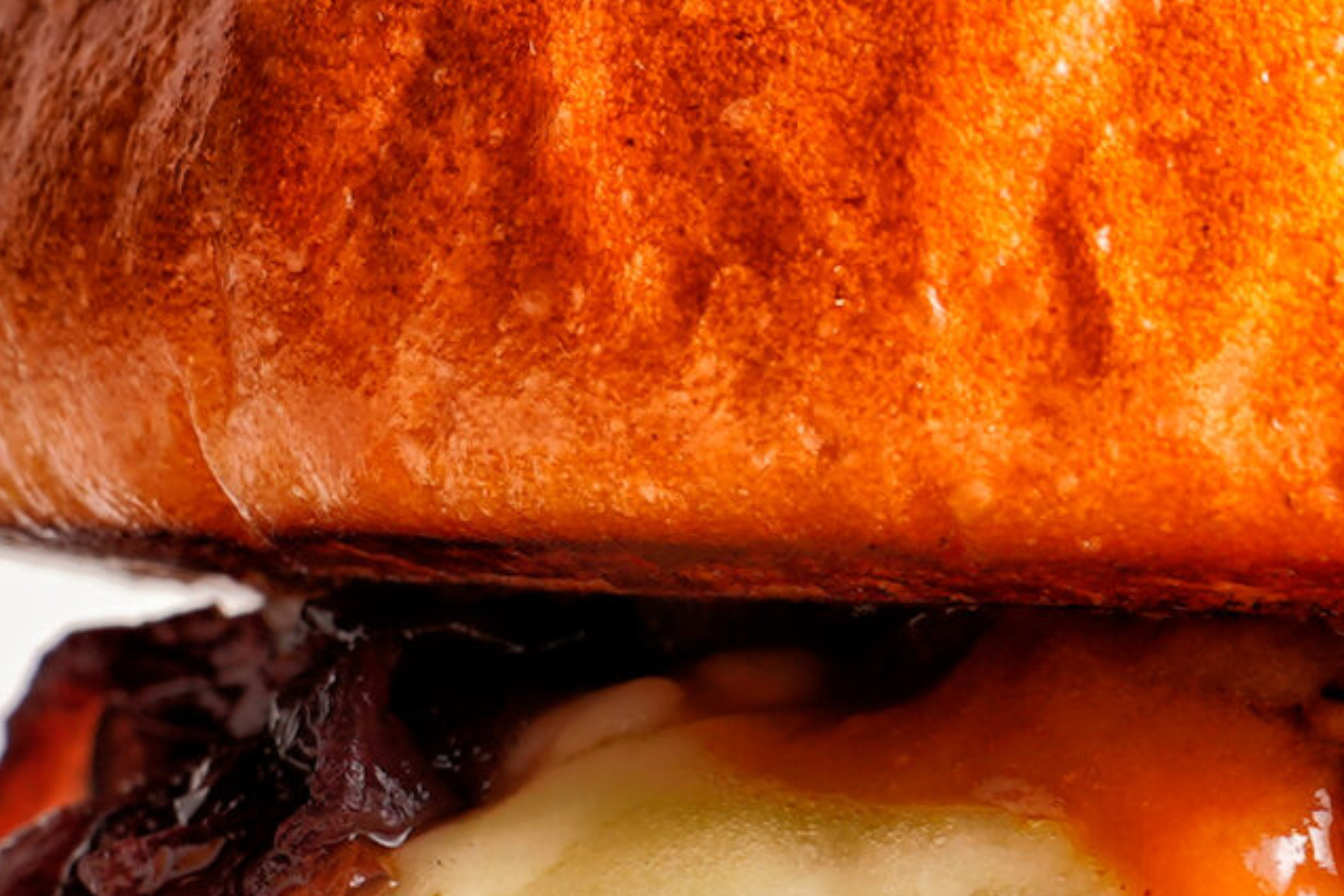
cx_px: 1557
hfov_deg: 6.9
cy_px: 1019
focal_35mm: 295
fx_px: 11015
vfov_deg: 4.6
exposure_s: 1/160
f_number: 14
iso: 100
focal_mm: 47
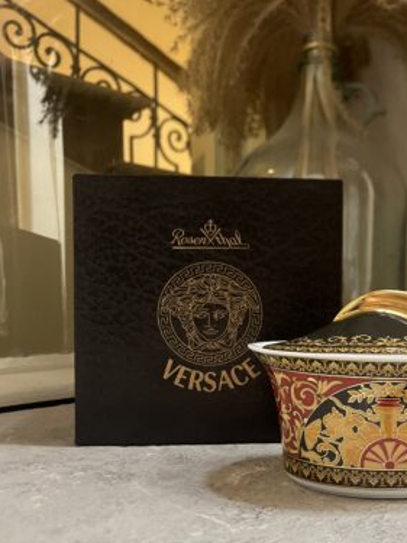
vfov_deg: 50.1
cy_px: 302
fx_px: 580
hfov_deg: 38.1
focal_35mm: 37
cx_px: 277
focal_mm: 5.1
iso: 320
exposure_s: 1/50
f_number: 1.6
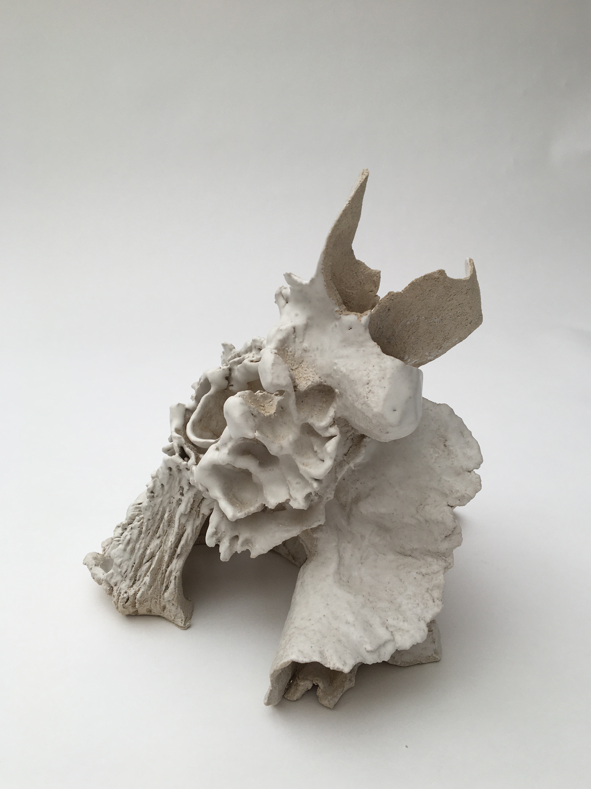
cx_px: 295
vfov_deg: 60.0
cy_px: 407
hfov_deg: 46.8
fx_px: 683
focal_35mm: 30
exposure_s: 1/124
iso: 25
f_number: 2.2
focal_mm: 4.15
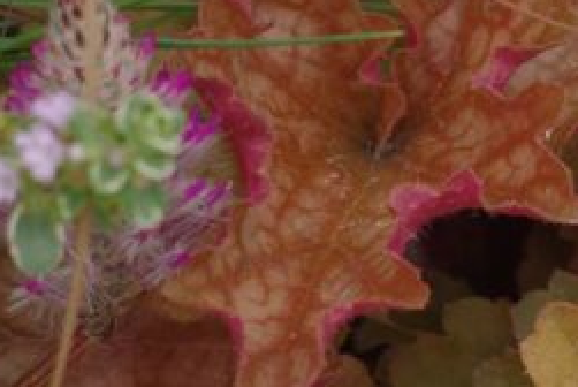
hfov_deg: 4.8
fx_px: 6880
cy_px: 112
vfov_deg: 3.2
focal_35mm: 428
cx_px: 988
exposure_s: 1/400
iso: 200
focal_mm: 70
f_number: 6.3
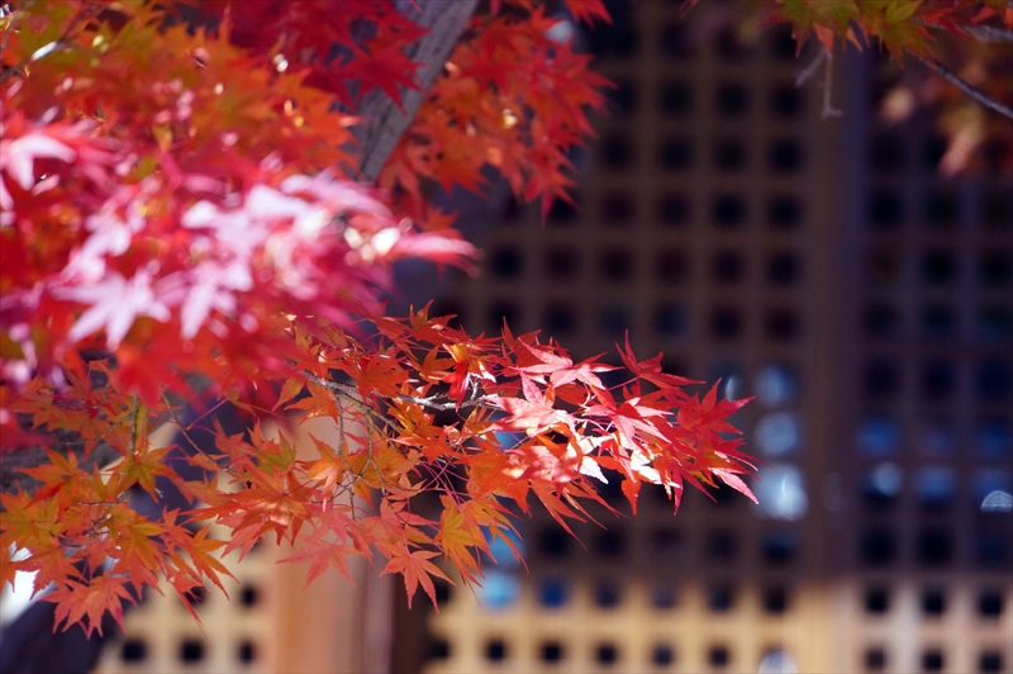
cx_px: 506
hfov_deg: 6.9
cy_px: 337
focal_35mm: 300
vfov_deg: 4.6
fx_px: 8435
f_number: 6.3
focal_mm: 200
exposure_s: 1/500
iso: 800
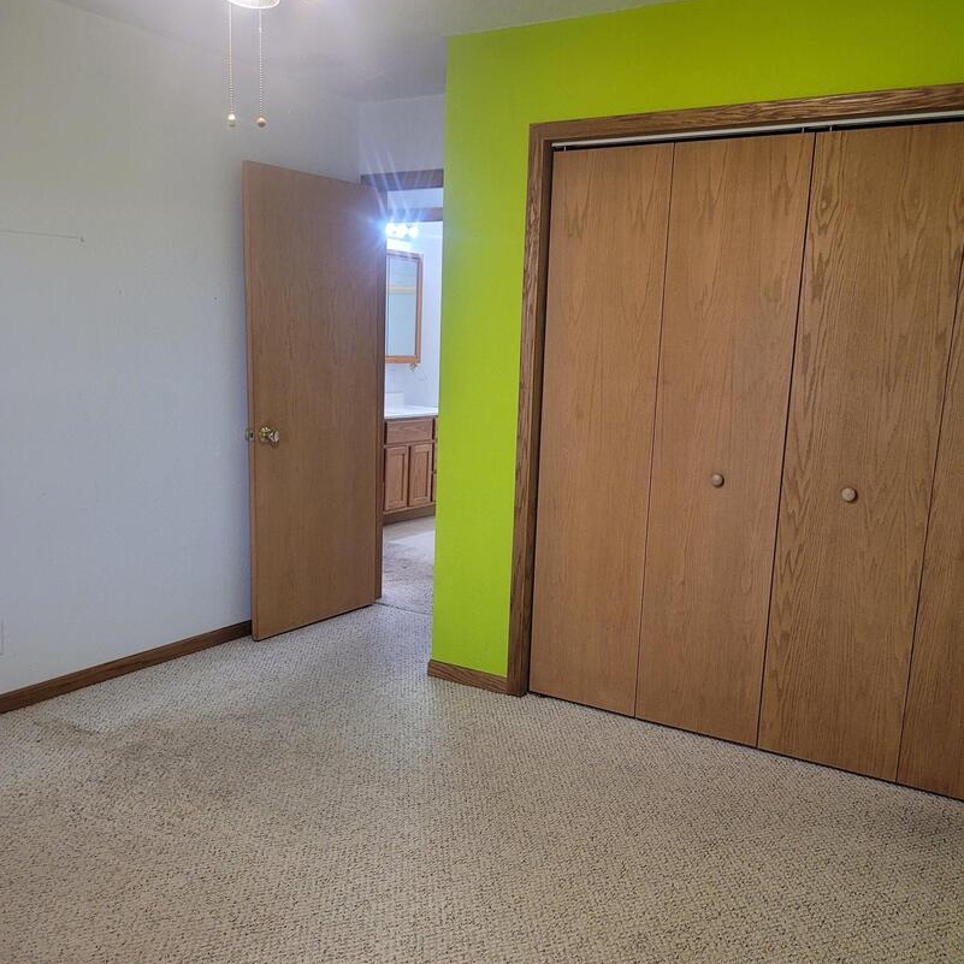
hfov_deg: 52.5
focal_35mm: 31
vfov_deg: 52.4
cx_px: 478
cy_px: 542
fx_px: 977
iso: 200
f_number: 1.8
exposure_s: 1/60
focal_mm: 5.4
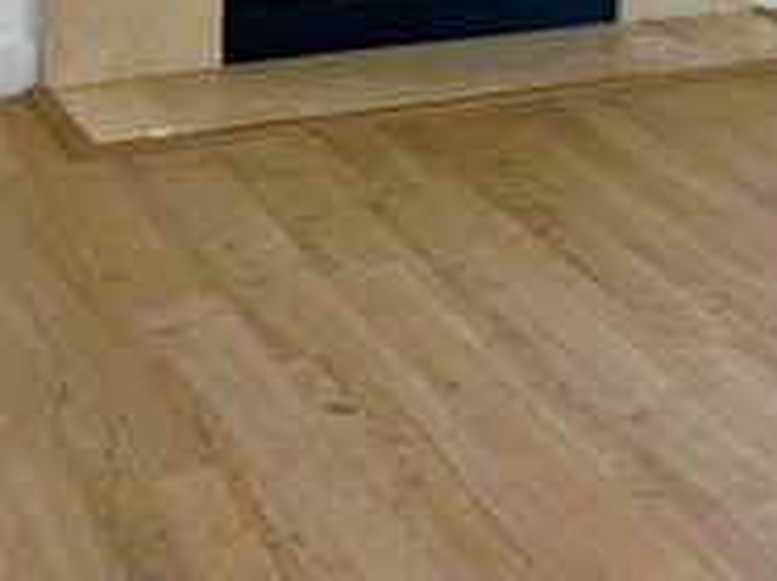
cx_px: 632
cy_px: -315
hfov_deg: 21.7
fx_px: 1996
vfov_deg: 15.2
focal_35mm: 89
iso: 40
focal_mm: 5.7
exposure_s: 1/120
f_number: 1.5
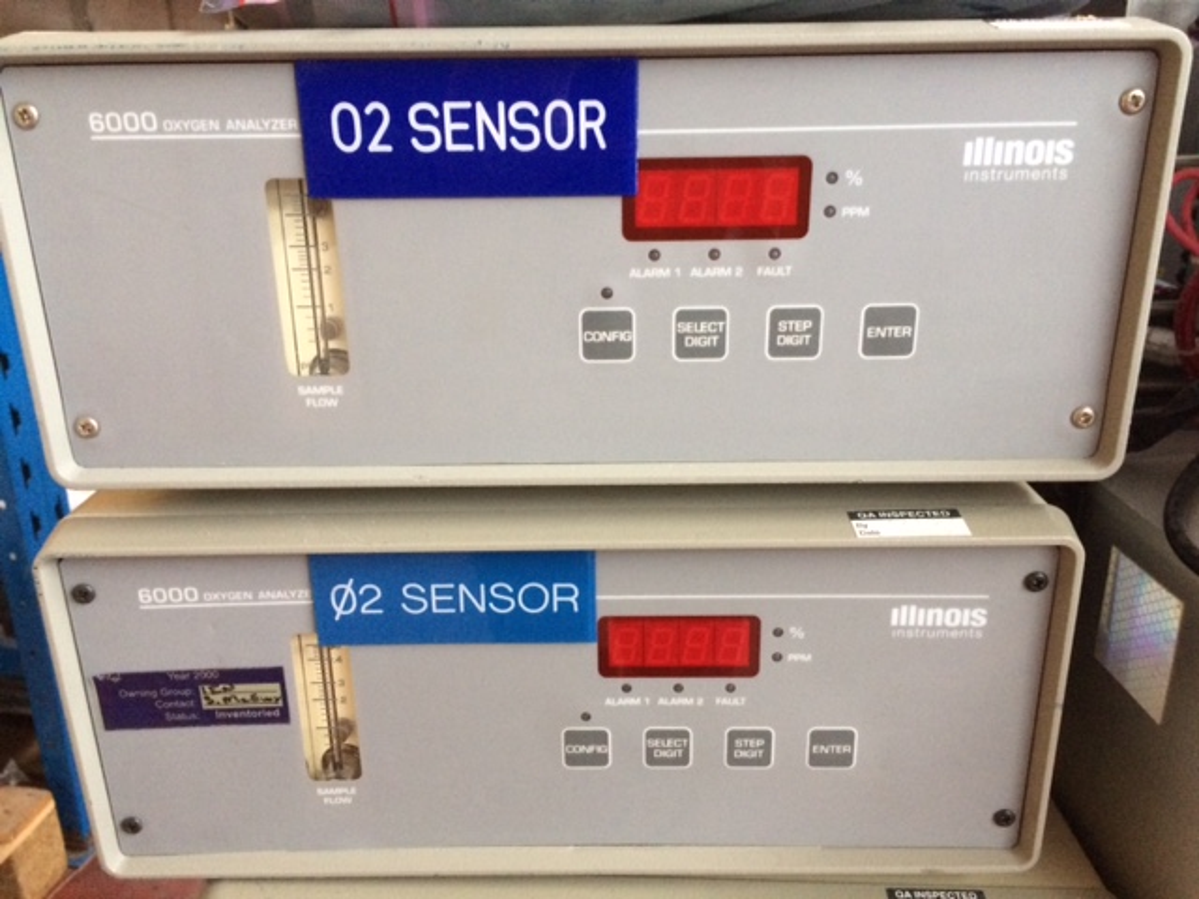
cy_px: 450
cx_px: 600
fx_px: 1004
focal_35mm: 29
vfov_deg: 48.2
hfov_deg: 61.7
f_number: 2.2
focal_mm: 4.15
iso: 250
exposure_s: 1/17
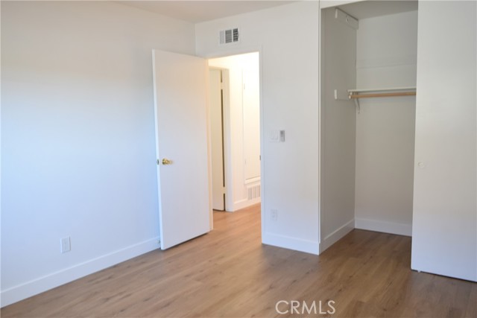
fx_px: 398
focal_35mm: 30
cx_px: 238
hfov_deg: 61.9
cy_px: 159
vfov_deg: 43.6
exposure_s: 1/6
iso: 100
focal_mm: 20
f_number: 5.6
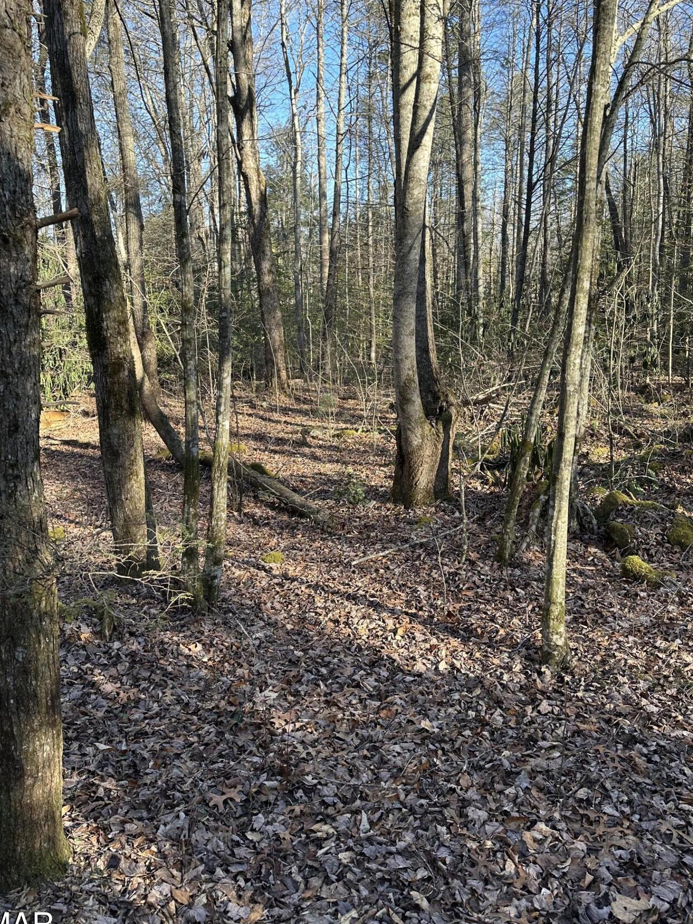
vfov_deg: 61.5
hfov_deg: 48.2
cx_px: 356
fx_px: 774
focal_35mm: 29
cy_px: 417
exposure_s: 1/494
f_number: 1.78
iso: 80
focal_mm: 6.86
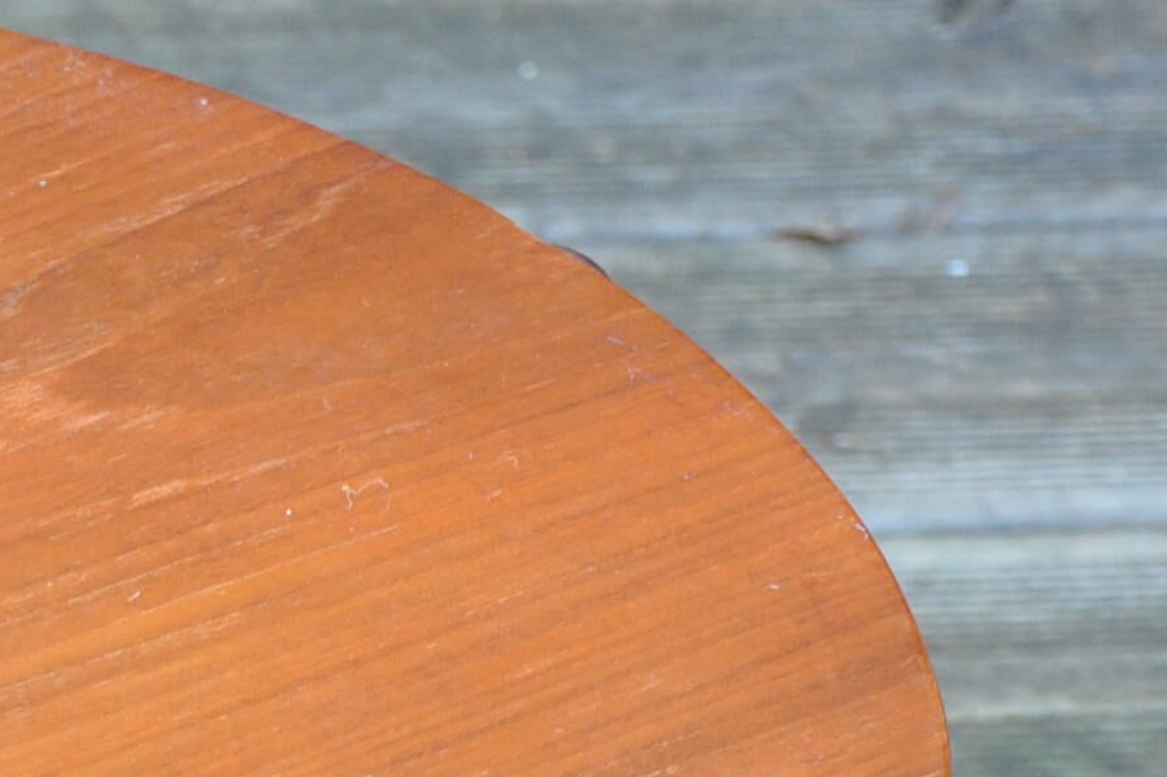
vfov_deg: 5.6
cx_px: -487
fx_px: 7875
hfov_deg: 8.3
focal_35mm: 243
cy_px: 1385
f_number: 4.2
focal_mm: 34
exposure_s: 1/60
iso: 500
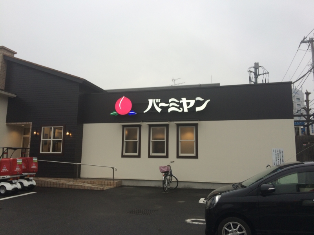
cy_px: 118
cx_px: 157
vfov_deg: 48.2
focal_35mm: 29
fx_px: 263
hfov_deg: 61.7
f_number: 2.2
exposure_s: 1/165
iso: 32
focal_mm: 4.15
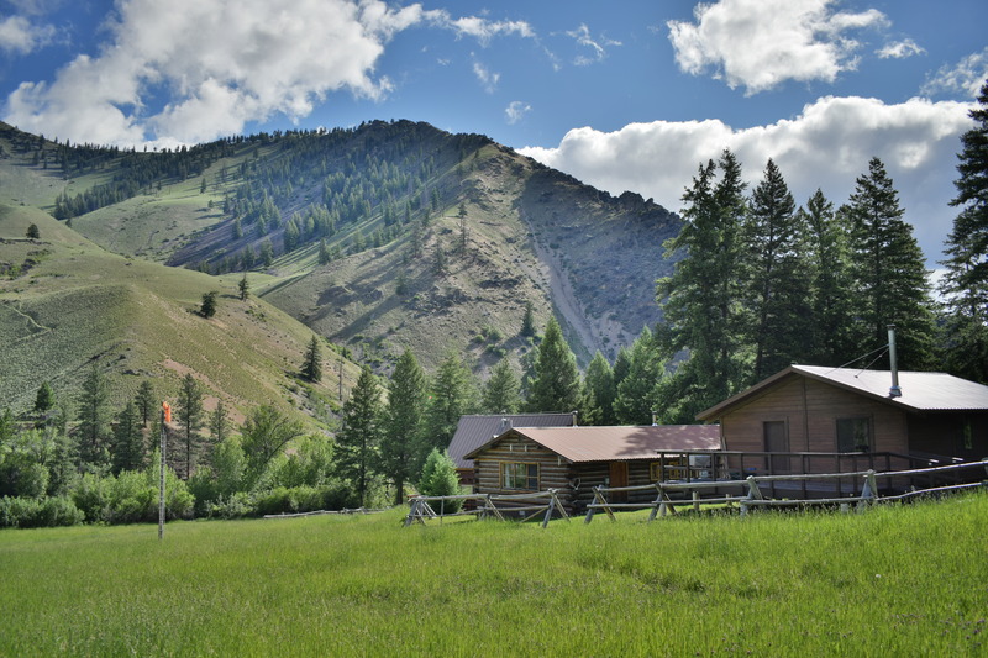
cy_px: 329
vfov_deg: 47.9
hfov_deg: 67.4
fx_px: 741
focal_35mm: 27
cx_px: 494
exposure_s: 1/1000
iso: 100
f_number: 4
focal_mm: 18
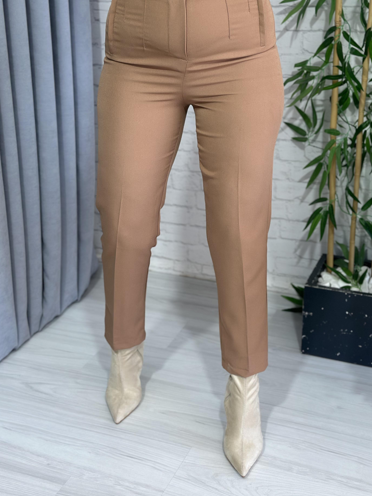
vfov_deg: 36.2
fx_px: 759
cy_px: 230
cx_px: 200
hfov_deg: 27.5
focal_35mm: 53
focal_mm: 6.86
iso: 80
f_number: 1.78
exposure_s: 1/100
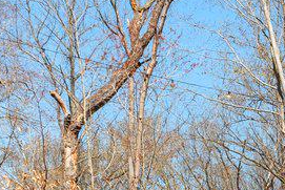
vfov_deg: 10.8
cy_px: 301
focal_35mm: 121
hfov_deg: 15.5
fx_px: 958
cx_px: 441
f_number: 8
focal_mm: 16
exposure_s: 1/250
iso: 100
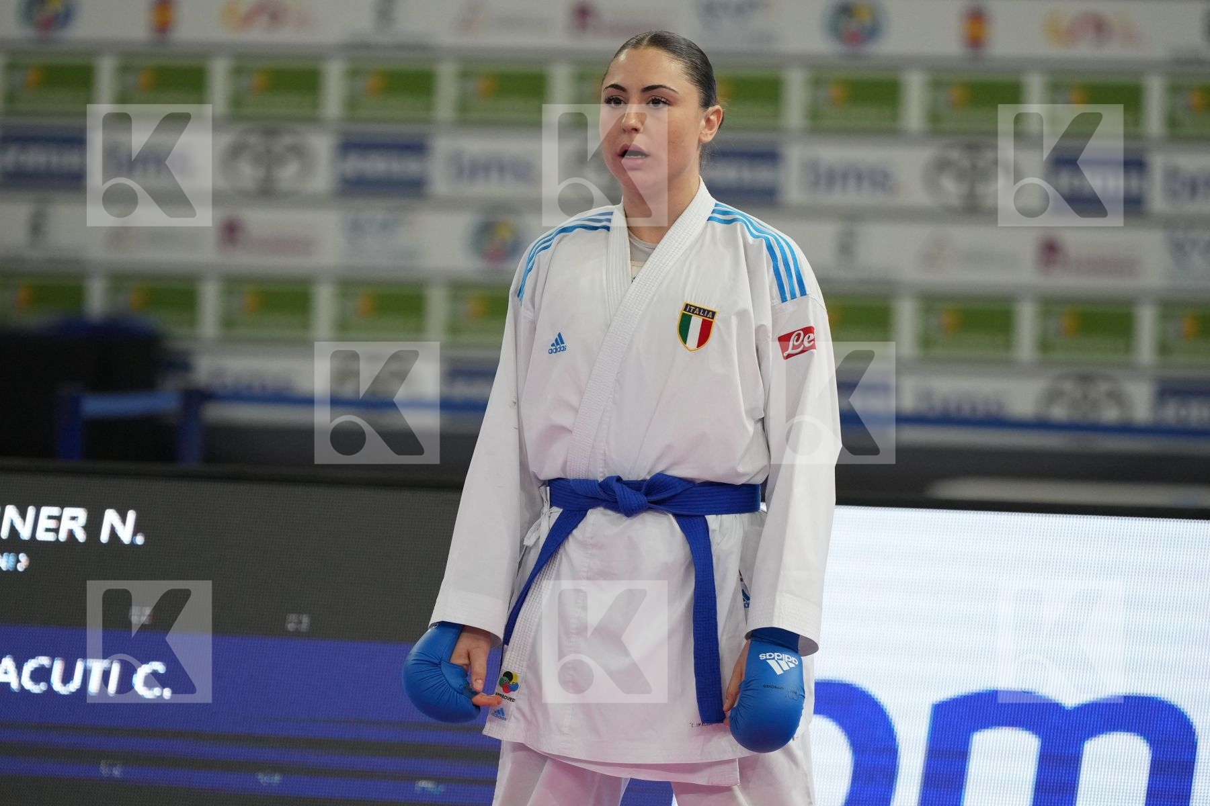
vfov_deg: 5.4
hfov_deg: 8.1
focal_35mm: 255
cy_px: 403
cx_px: 605
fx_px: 8570
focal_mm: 170
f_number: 2.8
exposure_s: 1/800
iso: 2000
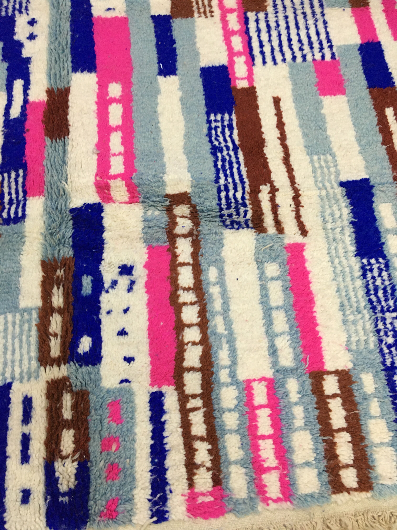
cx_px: 198
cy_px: 265
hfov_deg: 48.2
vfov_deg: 61.7
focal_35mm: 29
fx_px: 443
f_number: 2.2
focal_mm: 4.15
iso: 160
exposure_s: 1/33
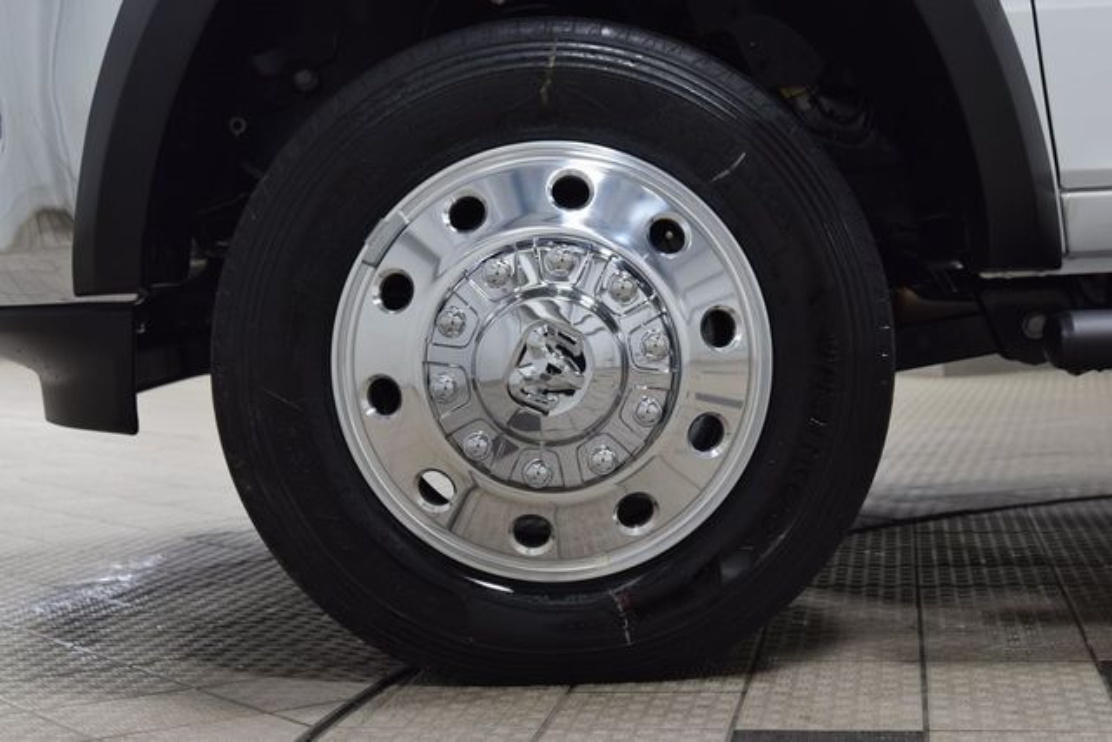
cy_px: 371
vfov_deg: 18.2
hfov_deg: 27.0
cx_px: 556
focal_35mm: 75
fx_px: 2317
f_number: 6.3
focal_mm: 50
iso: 450
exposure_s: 1/15
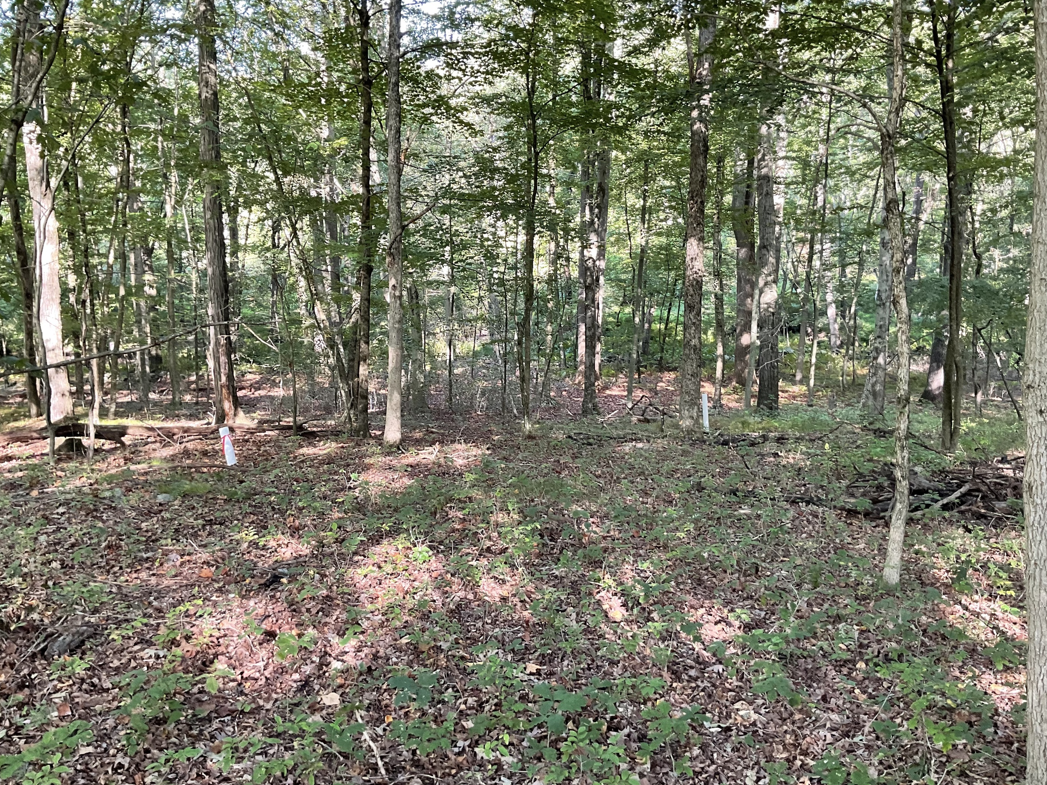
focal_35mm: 32
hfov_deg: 56.8
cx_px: 523
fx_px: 968
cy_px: 362
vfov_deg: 44.1
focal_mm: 3
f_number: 1.8
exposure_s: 1/60
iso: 64
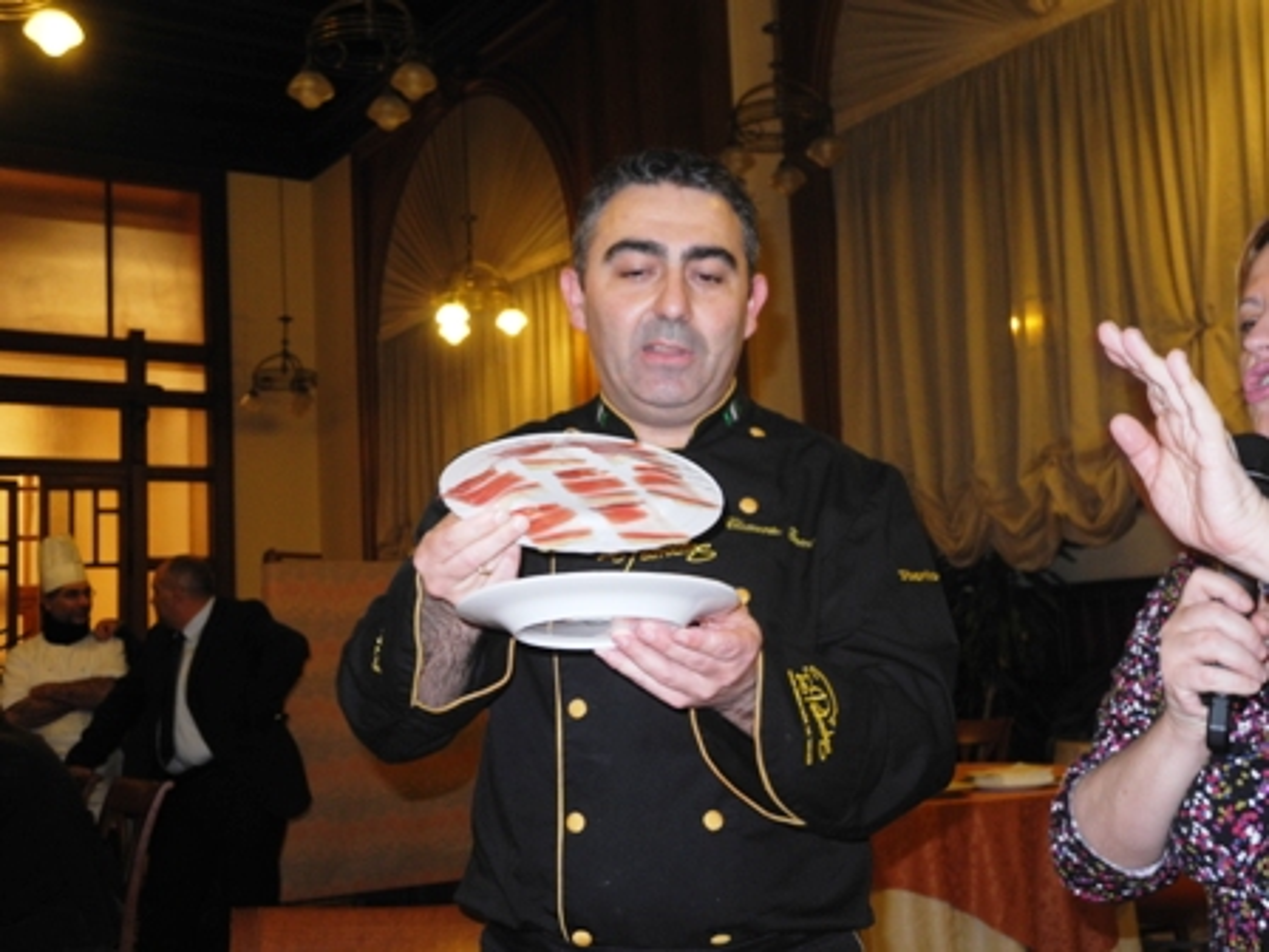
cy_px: 476
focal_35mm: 45
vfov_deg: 32.2
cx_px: 634
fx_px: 1650
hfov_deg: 42.1
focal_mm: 9.7
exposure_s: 1/30
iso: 200
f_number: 3.2
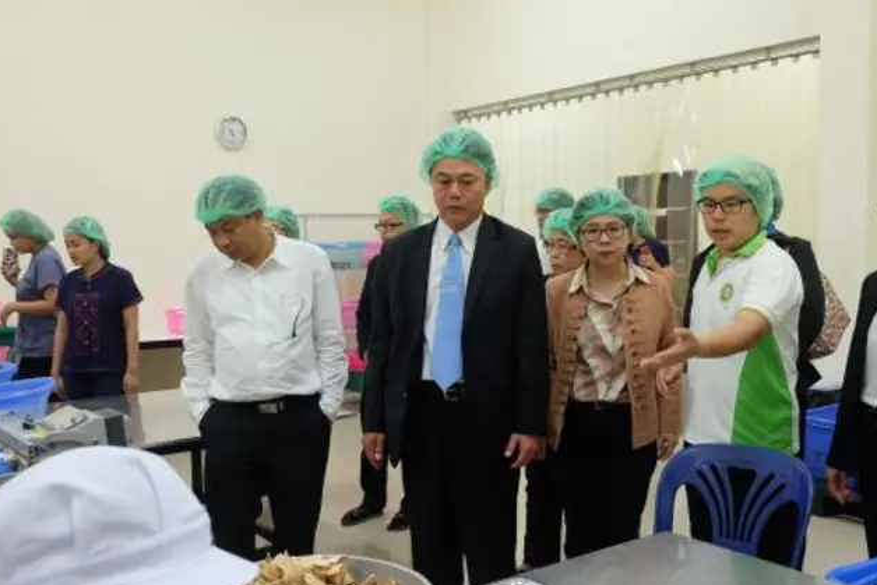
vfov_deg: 36.8
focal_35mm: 36
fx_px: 877
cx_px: 486
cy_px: 329
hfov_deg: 53.0
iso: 1600
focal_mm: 19.2
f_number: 3.8
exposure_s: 1/60
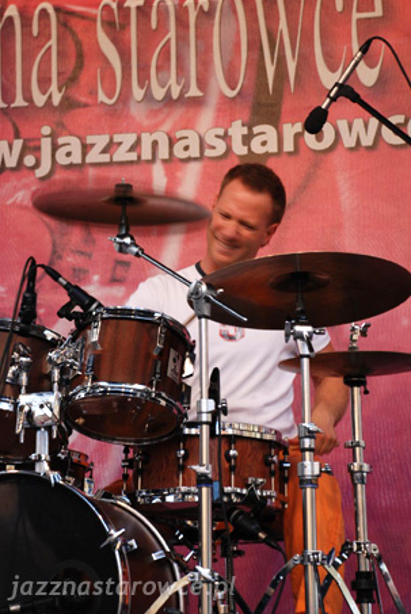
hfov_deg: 11.8
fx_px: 1982
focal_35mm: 116
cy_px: 282
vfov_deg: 17.6
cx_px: 215
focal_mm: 70
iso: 400
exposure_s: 1/20
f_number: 5.6
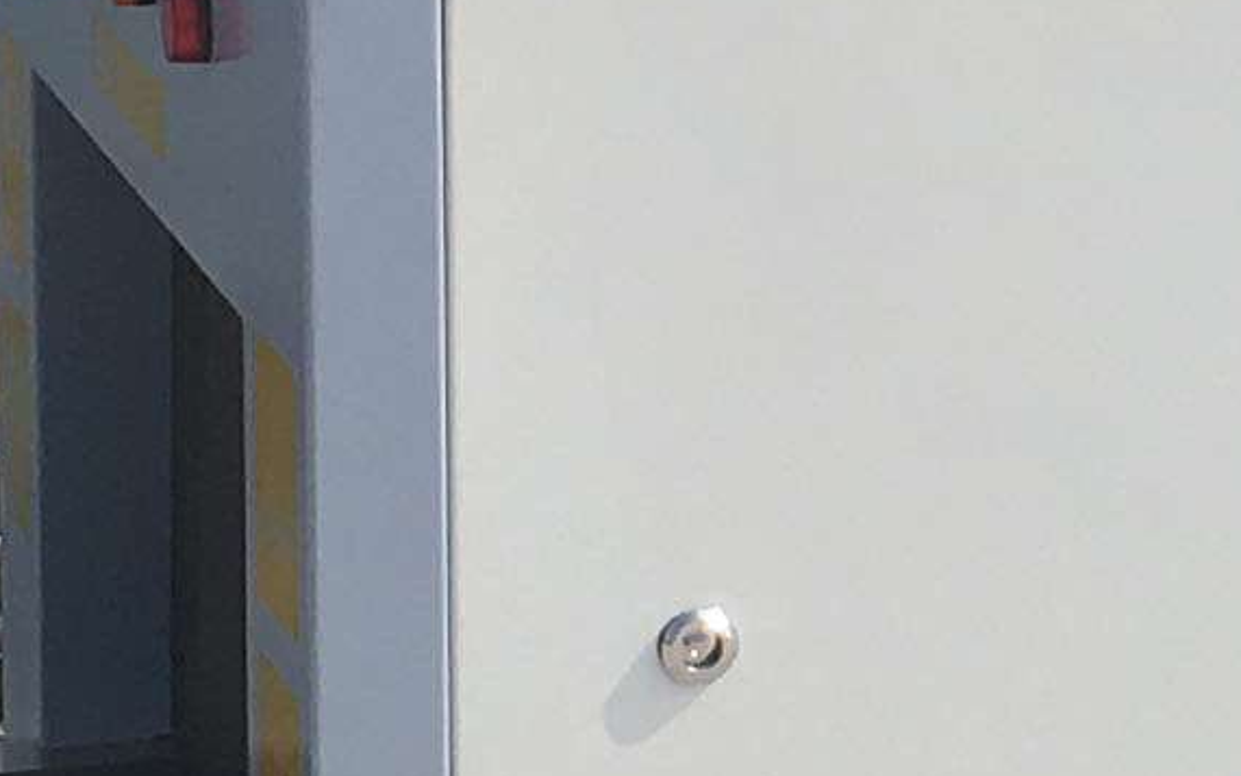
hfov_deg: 9.6
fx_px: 7340
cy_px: -150
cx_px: 1334
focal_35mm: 217
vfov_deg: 6.0
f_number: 2.2
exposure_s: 1/1832
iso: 25
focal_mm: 4.15
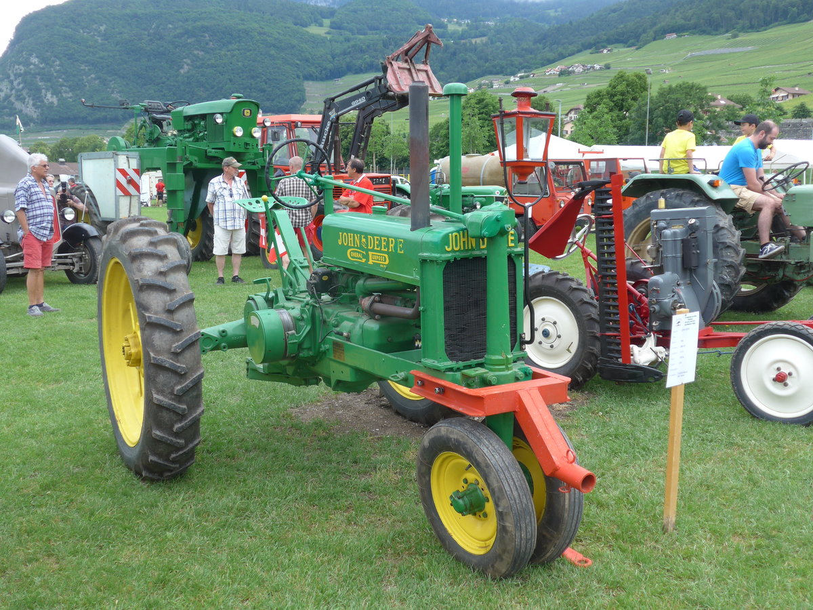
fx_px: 916
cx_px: 406
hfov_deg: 47.9
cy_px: 305
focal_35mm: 39
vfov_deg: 36.8
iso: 80
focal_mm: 8
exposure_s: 1/250
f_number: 2.8
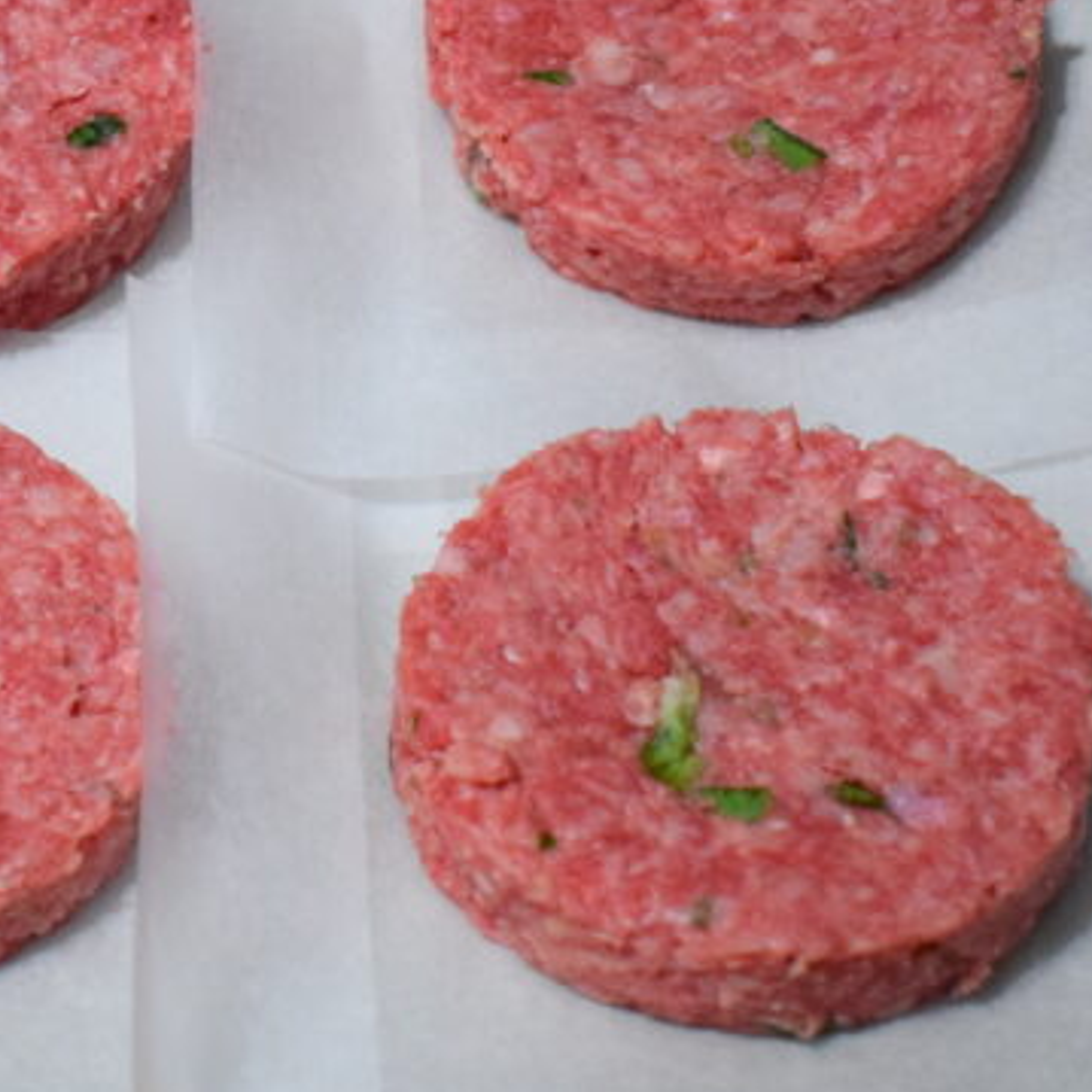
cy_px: 321
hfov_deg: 17.3
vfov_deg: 17.6
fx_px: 3505
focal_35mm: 98
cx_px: -27
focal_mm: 27
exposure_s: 1/60
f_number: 4
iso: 3200
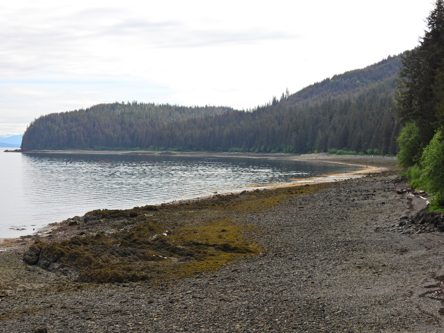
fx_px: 898
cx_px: 222
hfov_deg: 27.8
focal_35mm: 70
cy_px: 166
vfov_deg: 21.0
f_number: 3.5
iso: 100
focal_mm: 12.5
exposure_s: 1/1000
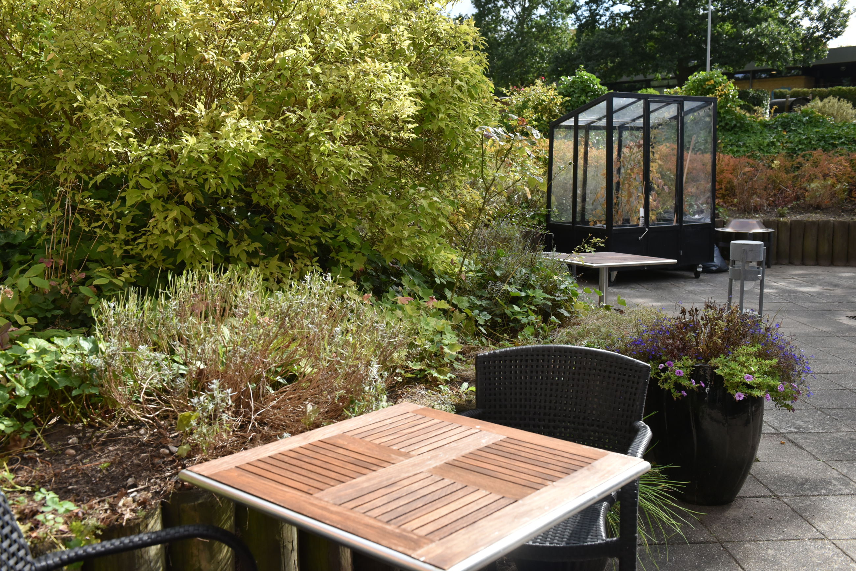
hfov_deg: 55.8
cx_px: 428
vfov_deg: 38.9
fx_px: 809
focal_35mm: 34
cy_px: 286
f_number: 6.3
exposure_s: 1/3200
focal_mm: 34
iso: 2000
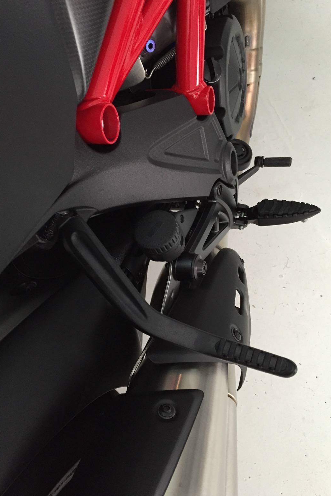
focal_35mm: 31
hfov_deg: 42.3
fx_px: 428
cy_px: 253
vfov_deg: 60.3
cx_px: 154
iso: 200
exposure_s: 1/30
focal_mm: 4.15
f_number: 2.2
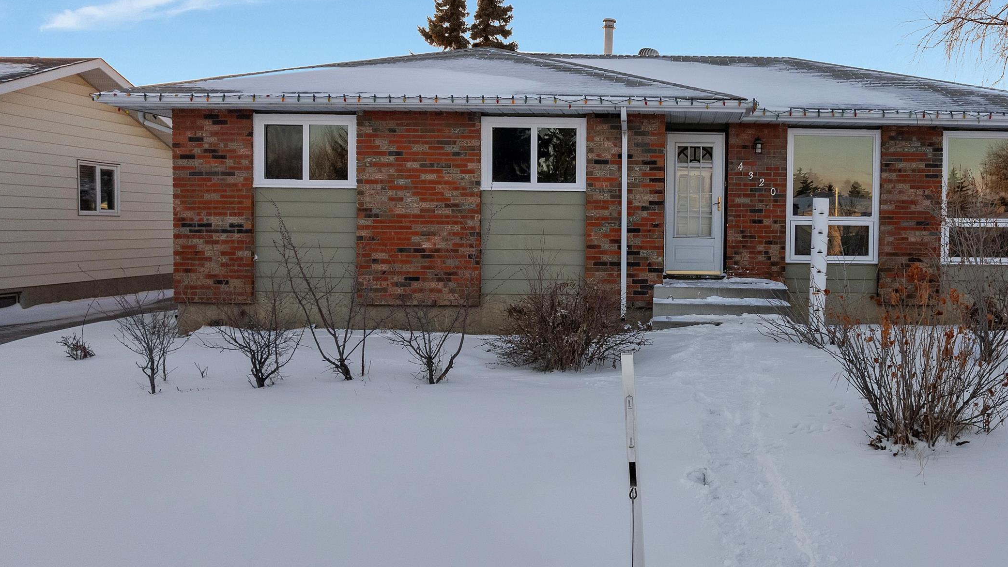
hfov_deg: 56.4
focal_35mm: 34
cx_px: 696
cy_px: 257
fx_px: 909
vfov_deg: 34.6
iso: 200
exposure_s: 1/1250
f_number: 2.4
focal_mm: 8.38
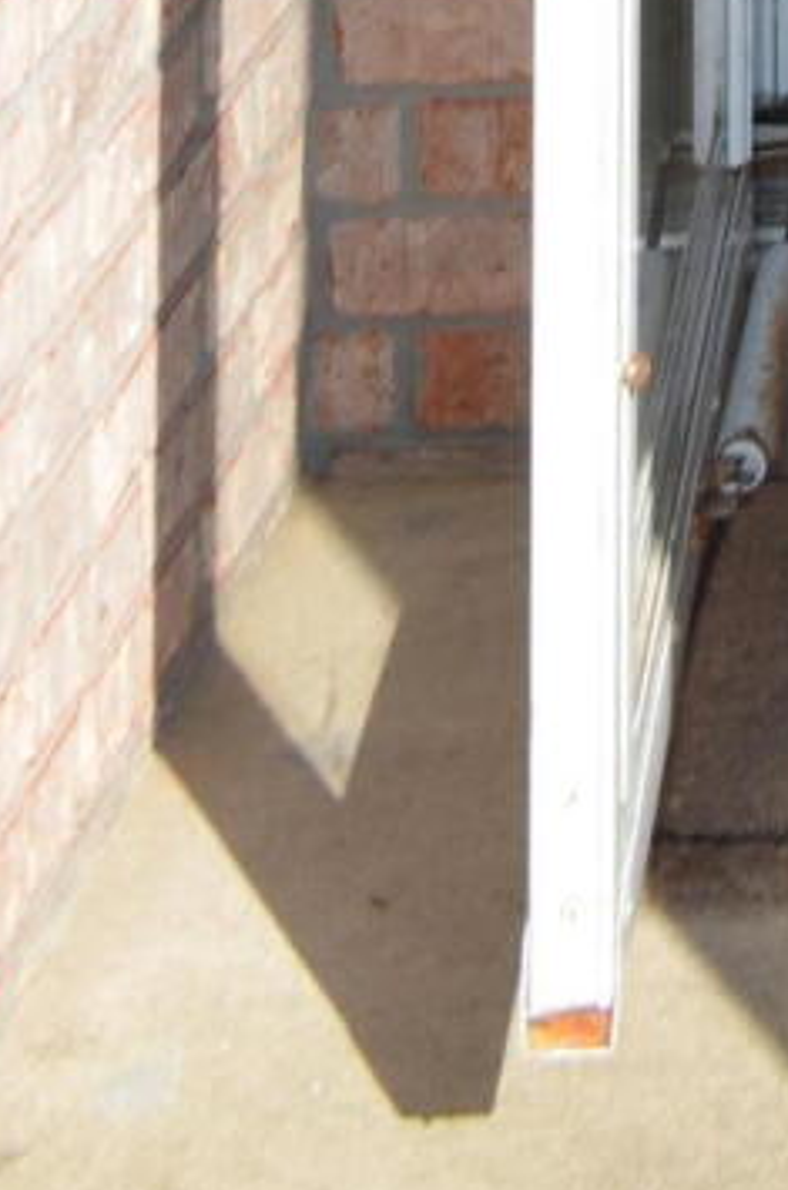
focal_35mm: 152
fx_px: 5015
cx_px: 1653
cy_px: -2115
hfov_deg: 8.5
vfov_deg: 10.5
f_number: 6.7
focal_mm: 18
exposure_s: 1/200
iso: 100
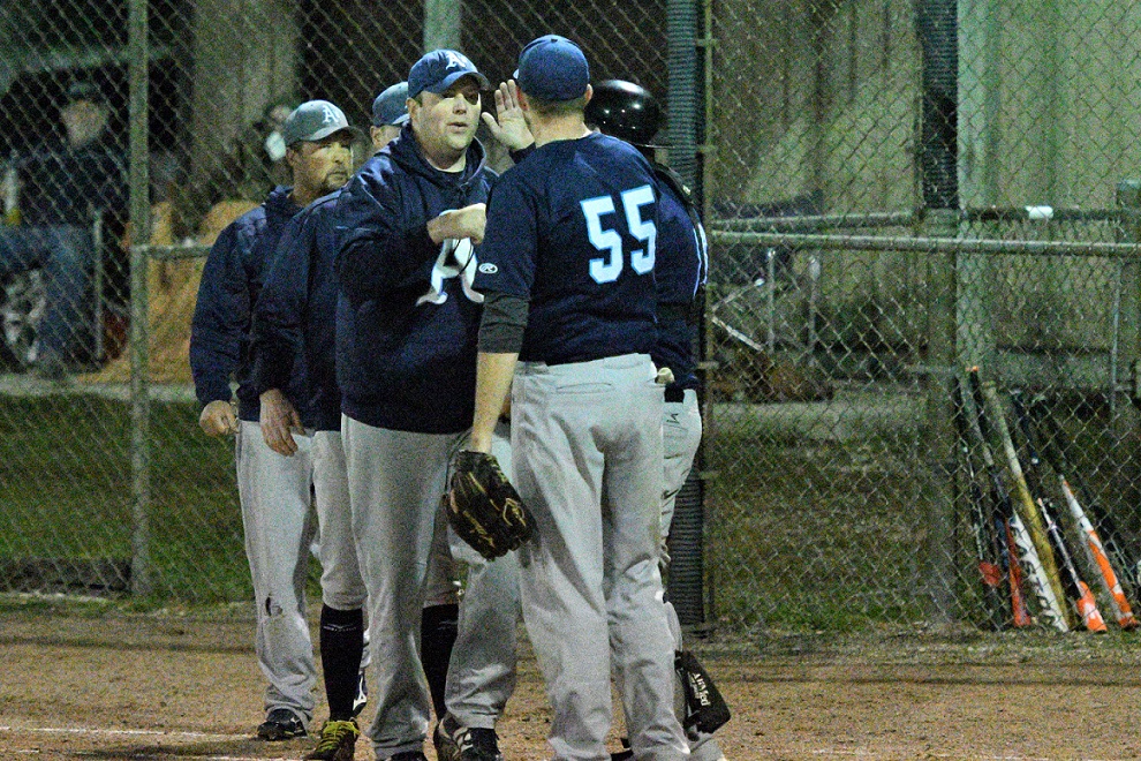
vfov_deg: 6.1
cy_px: 380
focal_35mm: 225
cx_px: 570
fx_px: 7131
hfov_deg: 9.1
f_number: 2.8
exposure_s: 1/1000
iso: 51200
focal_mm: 150
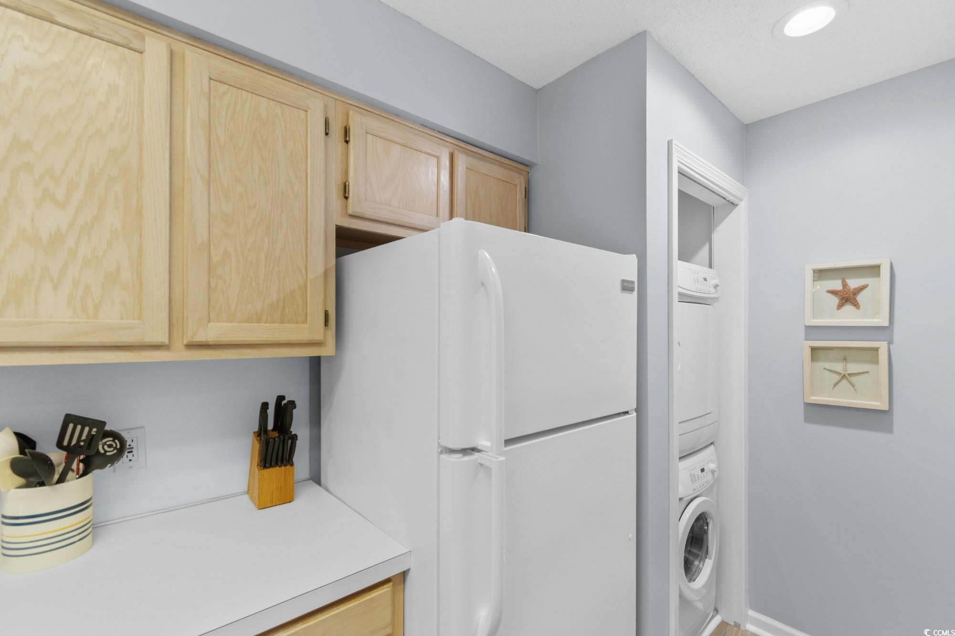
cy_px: 318
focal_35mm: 15
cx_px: 478
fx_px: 398
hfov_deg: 100.4
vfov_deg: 77.3
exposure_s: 1/4
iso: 100
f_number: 4.5
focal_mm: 10
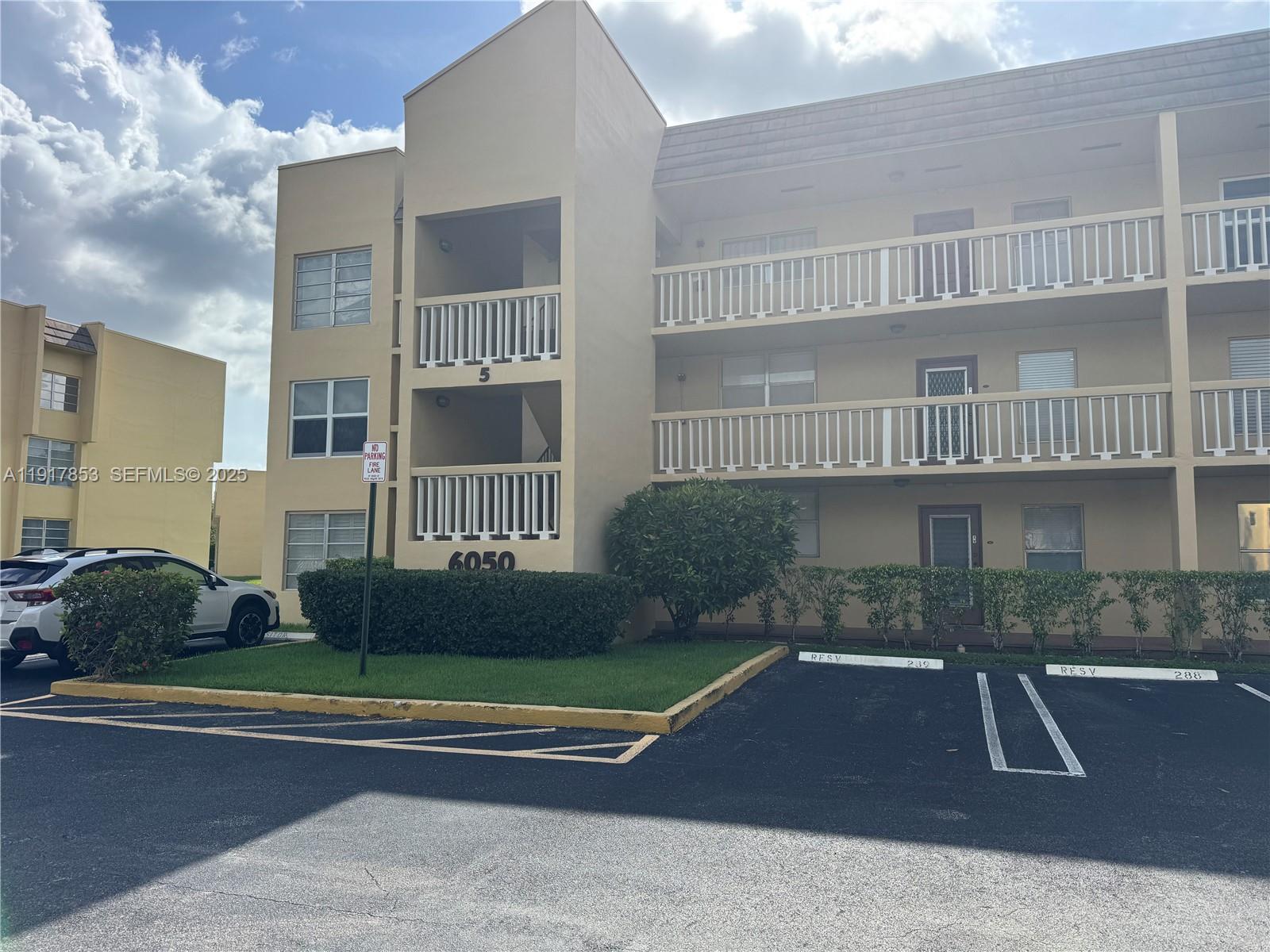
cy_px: 476
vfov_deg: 56.8
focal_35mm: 24
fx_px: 881
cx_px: 635
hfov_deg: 71.6
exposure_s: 1/4608
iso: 80
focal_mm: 6.76
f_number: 1.78
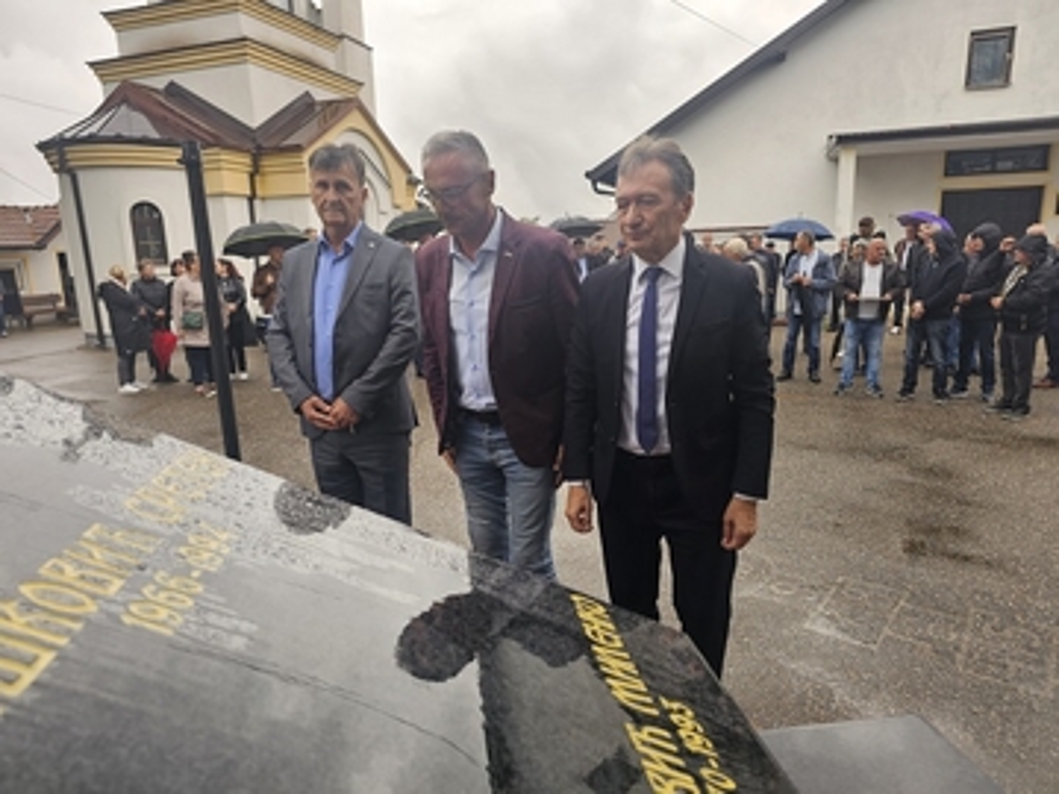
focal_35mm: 23
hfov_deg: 73.9
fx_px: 704
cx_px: 530
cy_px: 397
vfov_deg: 58.9
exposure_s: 1/190
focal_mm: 6.3
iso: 50
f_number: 1.7
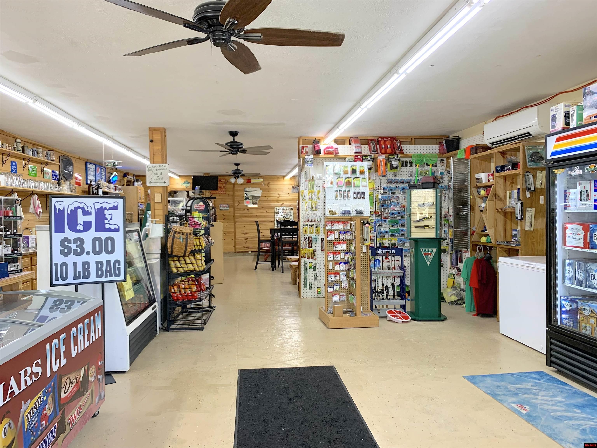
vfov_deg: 53.1
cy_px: 224
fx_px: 448
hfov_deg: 67.3
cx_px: 298
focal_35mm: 26
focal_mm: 4.25
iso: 50
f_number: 1.8
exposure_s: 1/60
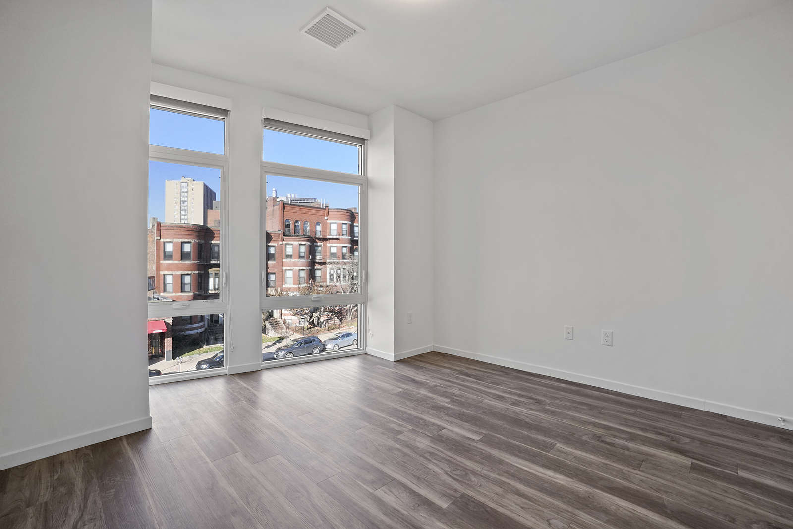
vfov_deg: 77.3
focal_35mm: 15
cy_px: 264
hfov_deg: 100.4
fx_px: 330
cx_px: 396
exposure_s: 1/10
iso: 500
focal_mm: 10
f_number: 11
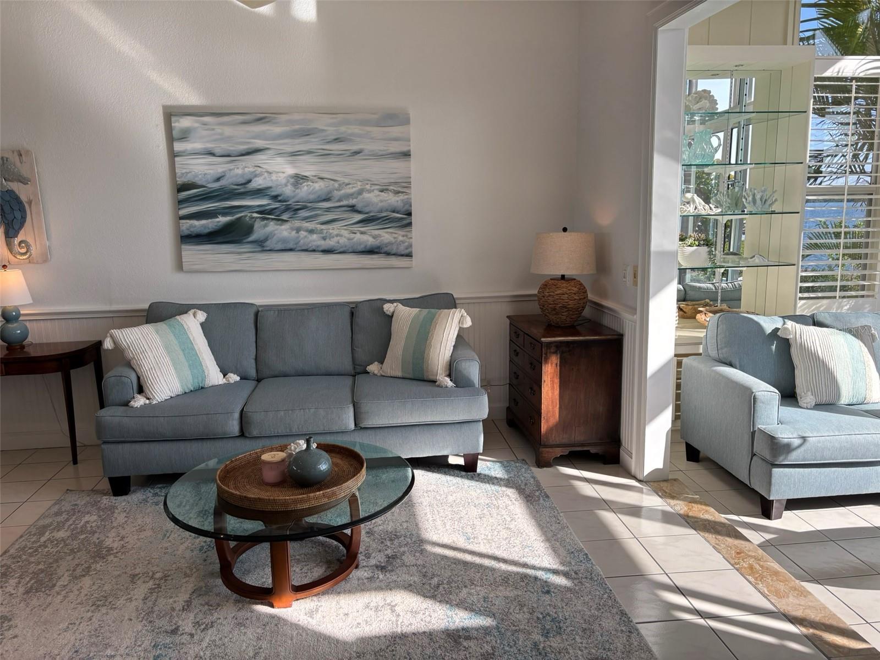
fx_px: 661
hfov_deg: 67.3
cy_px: 330
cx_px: 440
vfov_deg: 53.1
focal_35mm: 26
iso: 50
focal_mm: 5.96
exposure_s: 1/654
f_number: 1.6
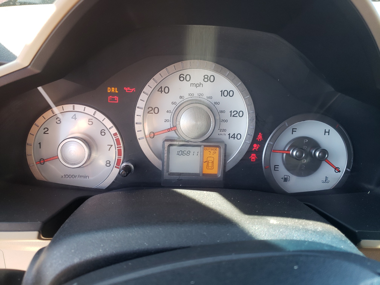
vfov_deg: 53.1
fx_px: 285
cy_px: 142
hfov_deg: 67.3
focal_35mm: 26
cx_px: 190
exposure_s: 1/120
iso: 70
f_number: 1.5
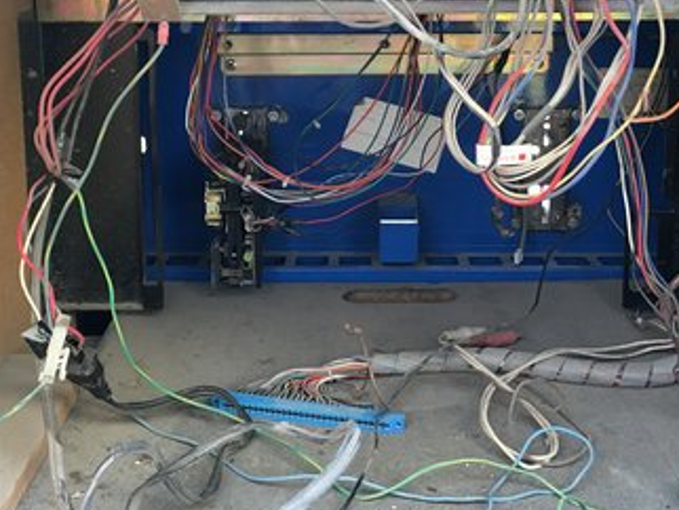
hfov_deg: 35.5
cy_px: 120
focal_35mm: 54
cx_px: 346
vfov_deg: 26.7
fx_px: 1060
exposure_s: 1/30
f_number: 2.2
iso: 40
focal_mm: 4.15
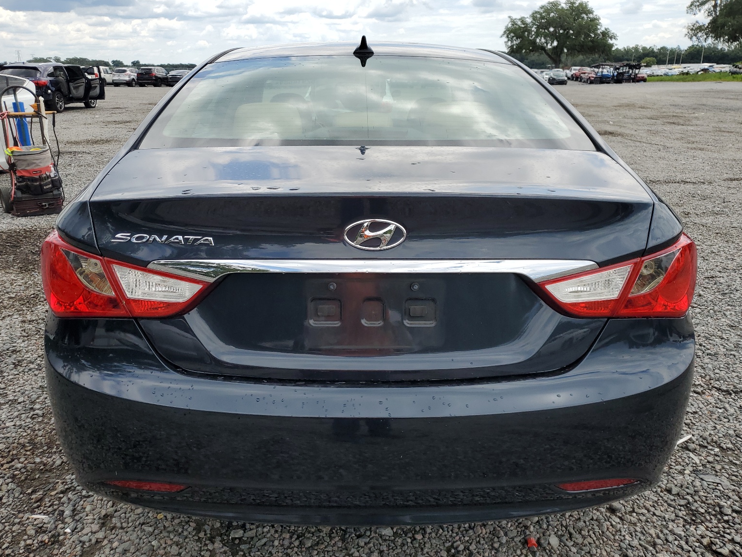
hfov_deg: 65.3
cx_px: 365
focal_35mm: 27
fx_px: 579
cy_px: 286
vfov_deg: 51.4
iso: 50
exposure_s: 1/2500
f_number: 1.5
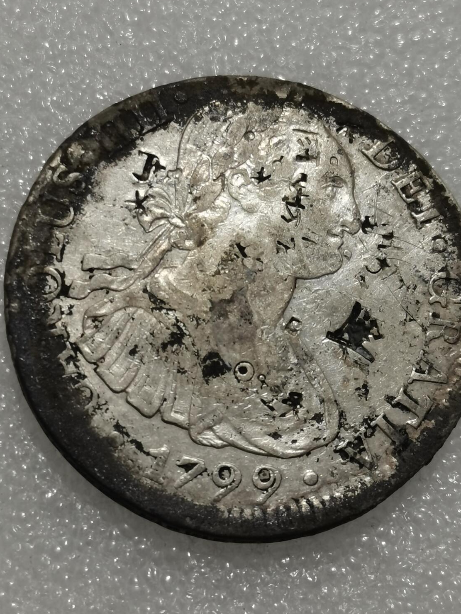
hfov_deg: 15.4
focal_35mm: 96
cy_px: 274
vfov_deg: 20.4
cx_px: 238
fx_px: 1704
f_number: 1.8
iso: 50
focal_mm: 5.58
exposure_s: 1/100
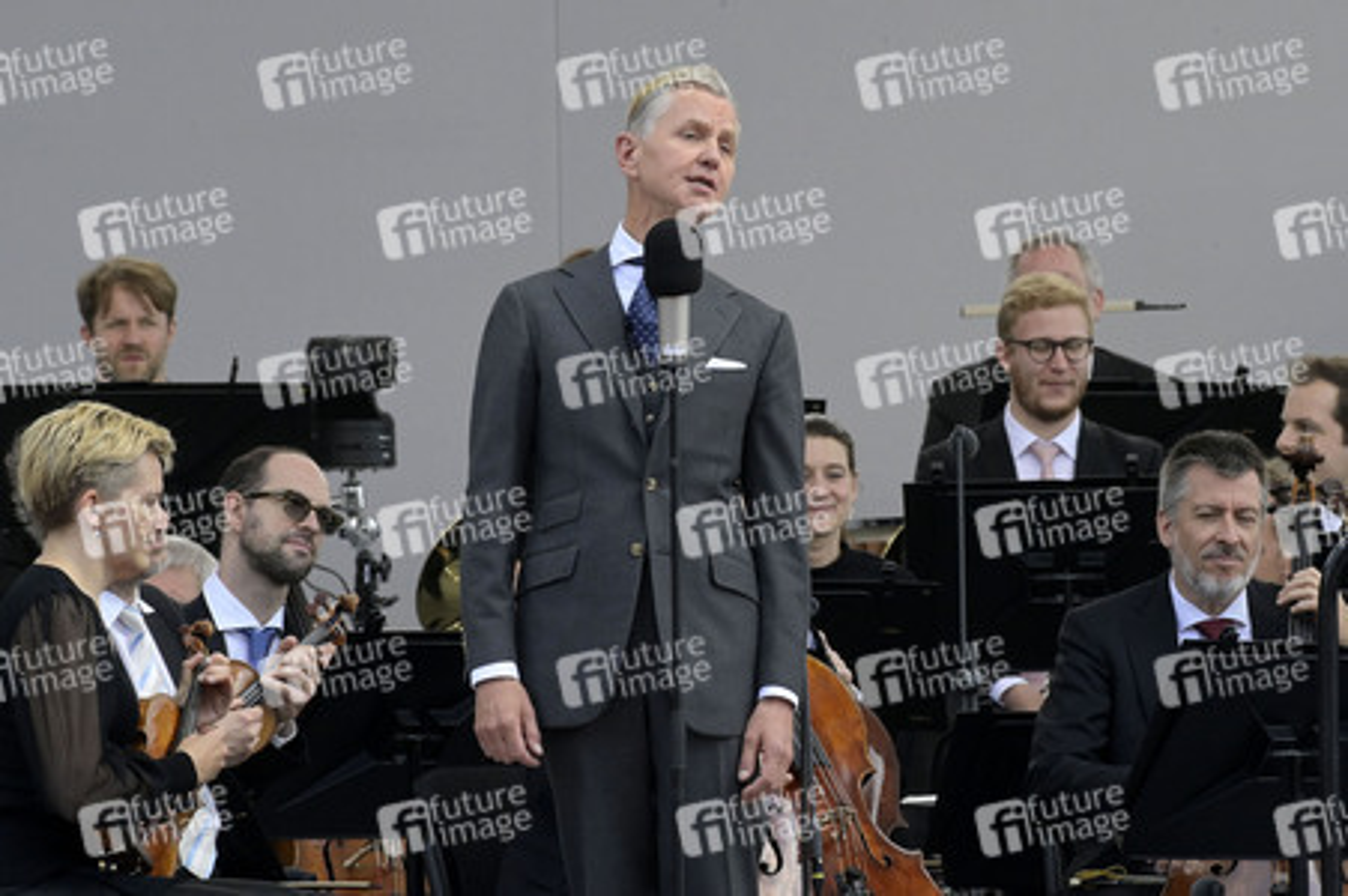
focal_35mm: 500
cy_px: 448
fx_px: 18708
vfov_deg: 2.7
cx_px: 674
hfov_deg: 4.1
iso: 4000
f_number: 16
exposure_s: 1/500
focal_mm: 500
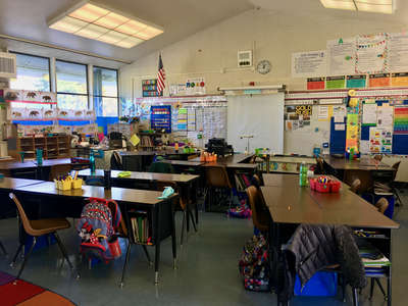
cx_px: 204
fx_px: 342
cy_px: 153
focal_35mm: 29
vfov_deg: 48.2
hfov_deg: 61.7
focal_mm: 4.15
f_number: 2.2
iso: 32
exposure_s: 1/30
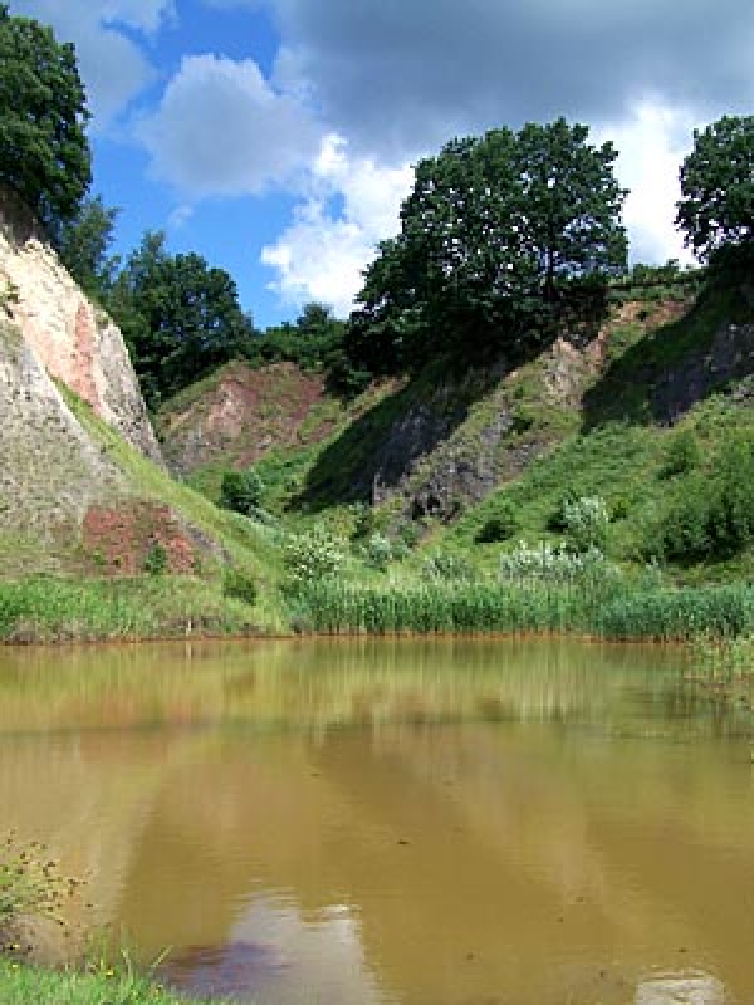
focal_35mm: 38
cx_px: 377
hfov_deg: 37.7
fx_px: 1104
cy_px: 502
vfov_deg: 49.0
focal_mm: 6.3
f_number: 8
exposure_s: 1/160
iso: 64
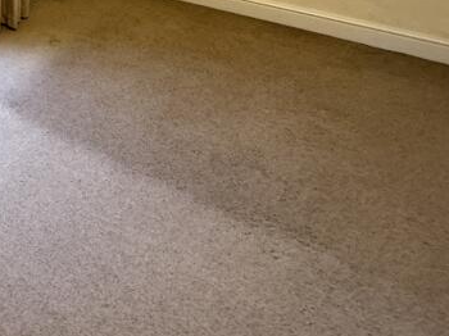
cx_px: -53
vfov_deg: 29.3
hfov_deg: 37.7
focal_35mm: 41
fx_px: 531
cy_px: -86
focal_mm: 2.22
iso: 400
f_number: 2.2
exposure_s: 1/50
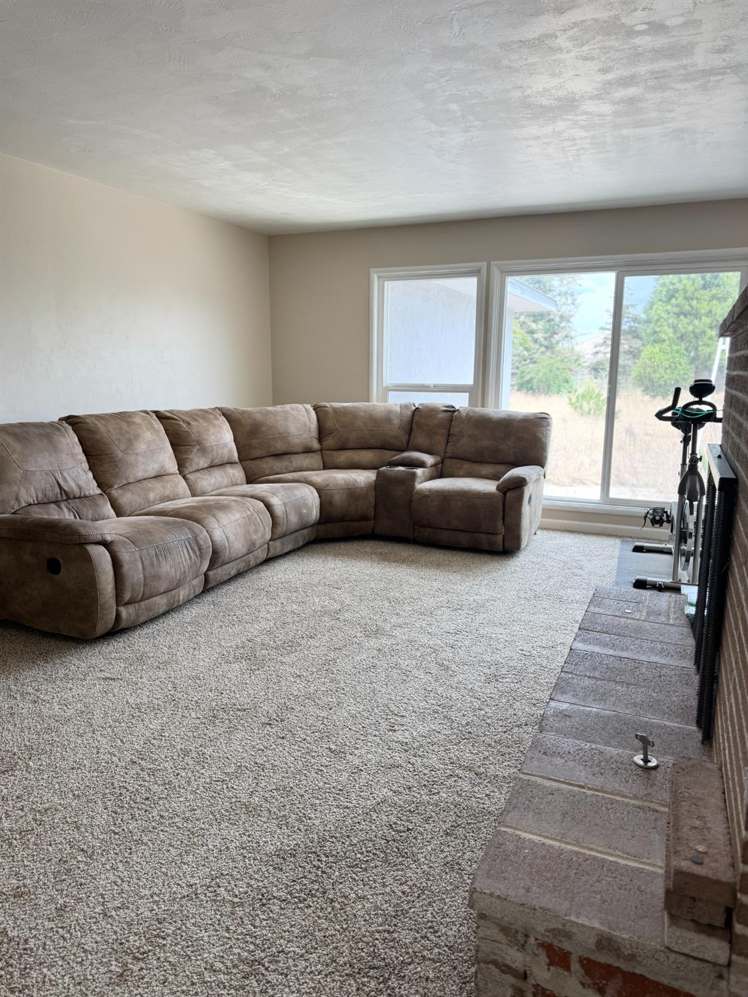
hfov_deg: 56.8
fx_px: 691
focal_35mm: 24
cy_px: 498
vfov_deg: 71.6
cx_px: 374
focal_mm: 6.76
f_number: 1.78
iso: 64
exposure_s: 1/193
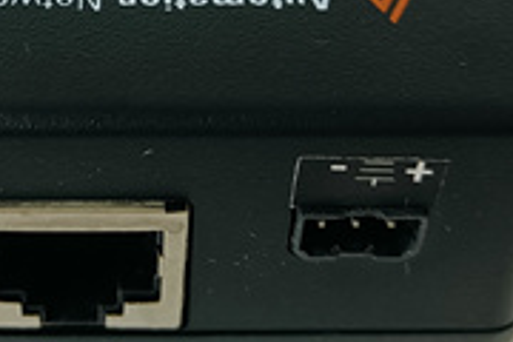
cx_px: 108
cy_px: 33
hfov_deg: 25.6
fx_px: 1111
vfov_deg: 17.2
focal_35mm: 78
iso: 957
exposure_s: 1/50
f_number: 1.9
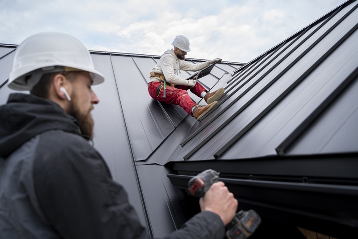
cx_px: 179
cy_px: 120
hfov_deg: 65.5
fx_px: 278
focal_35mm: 28
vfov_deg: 46.4
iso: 200
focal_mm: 28
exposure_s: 1/200
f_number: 3.5
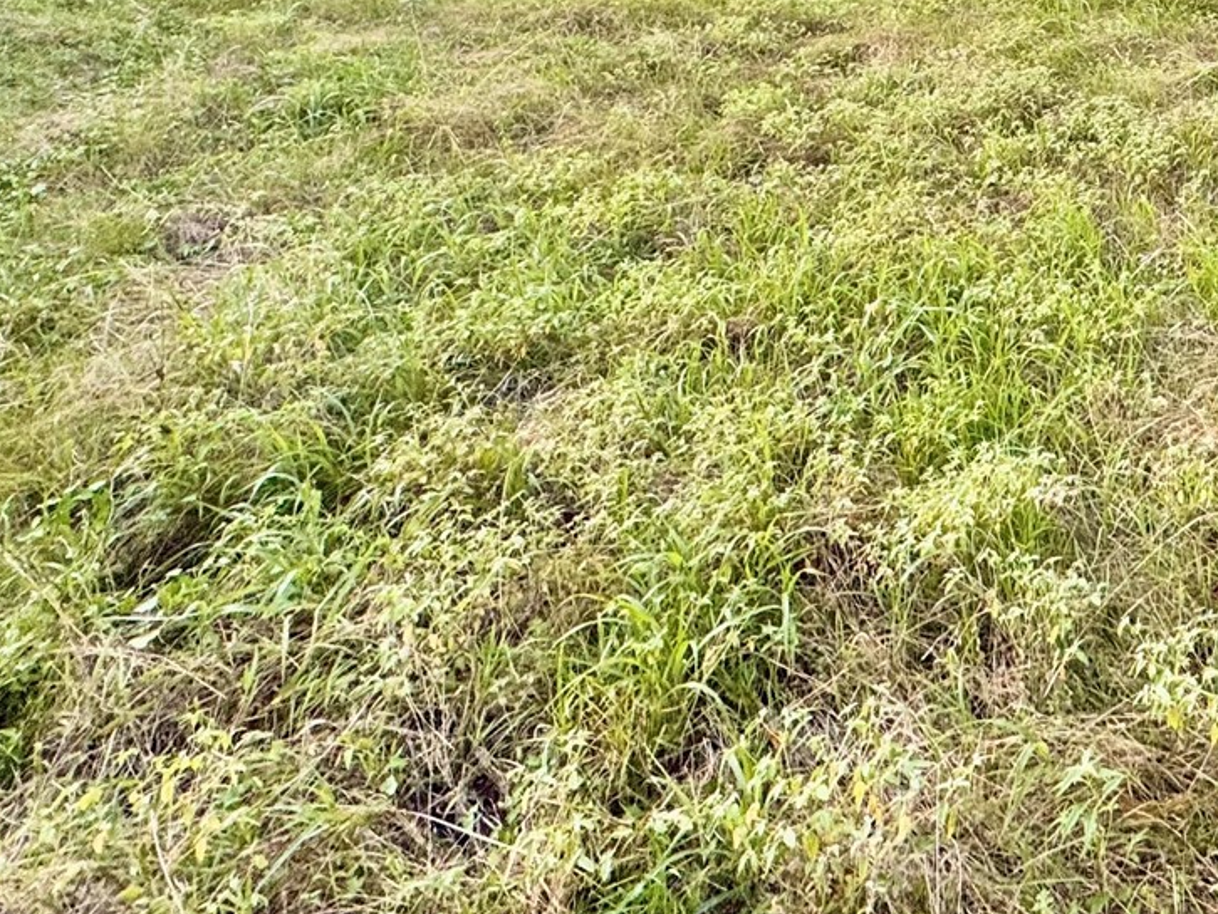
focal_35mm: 37
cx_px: 1215
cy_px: -190
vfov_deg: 32.0
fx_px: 1302
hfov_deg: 43.2
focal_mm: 2.22
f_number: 2.2
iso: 80
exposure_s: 1/99
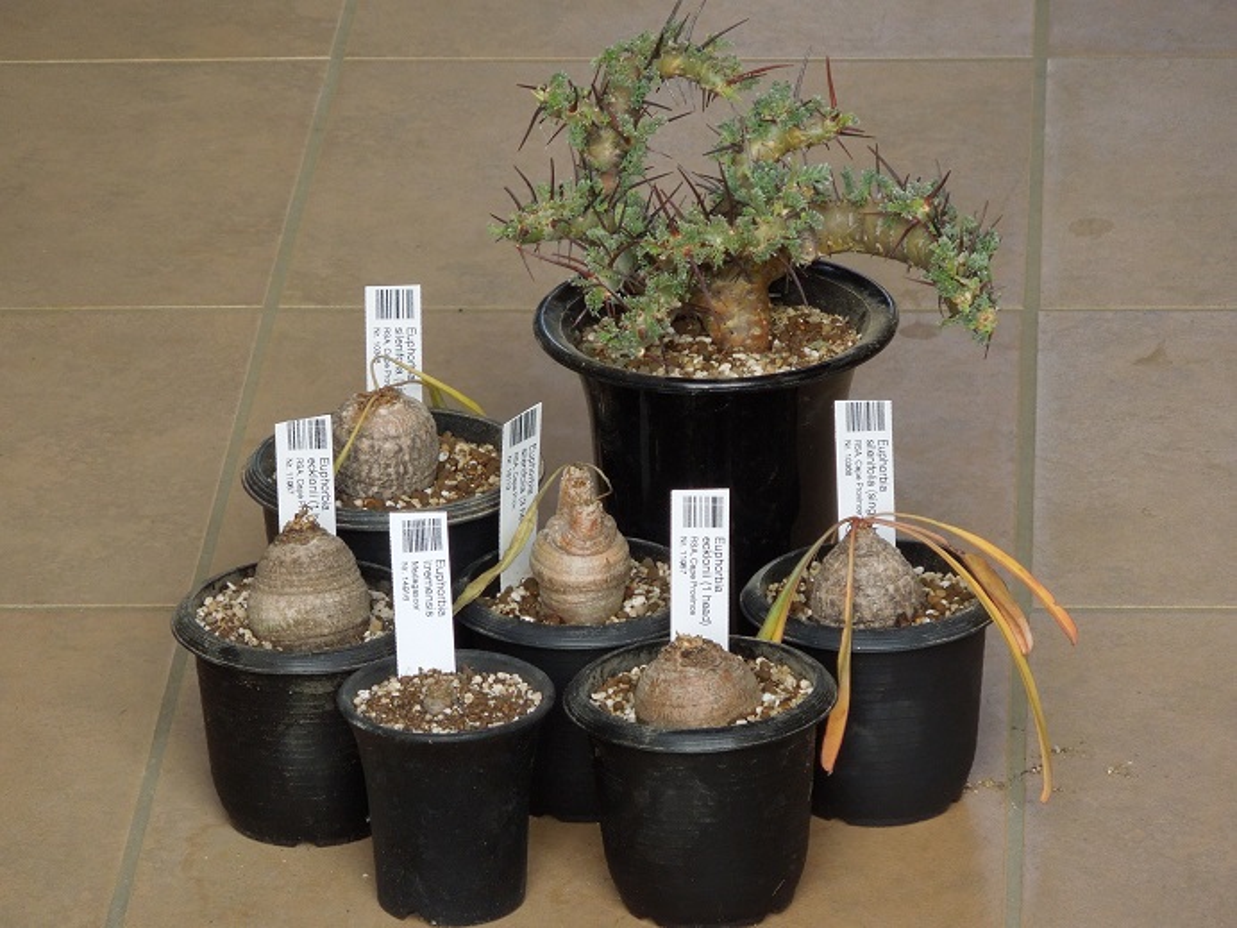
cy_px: 464
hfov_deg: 8.2
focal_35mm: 241
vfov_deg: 6.2
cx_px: 618
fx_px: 8612
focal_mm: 43.4
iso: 400
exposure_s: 1/125
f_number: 5.1
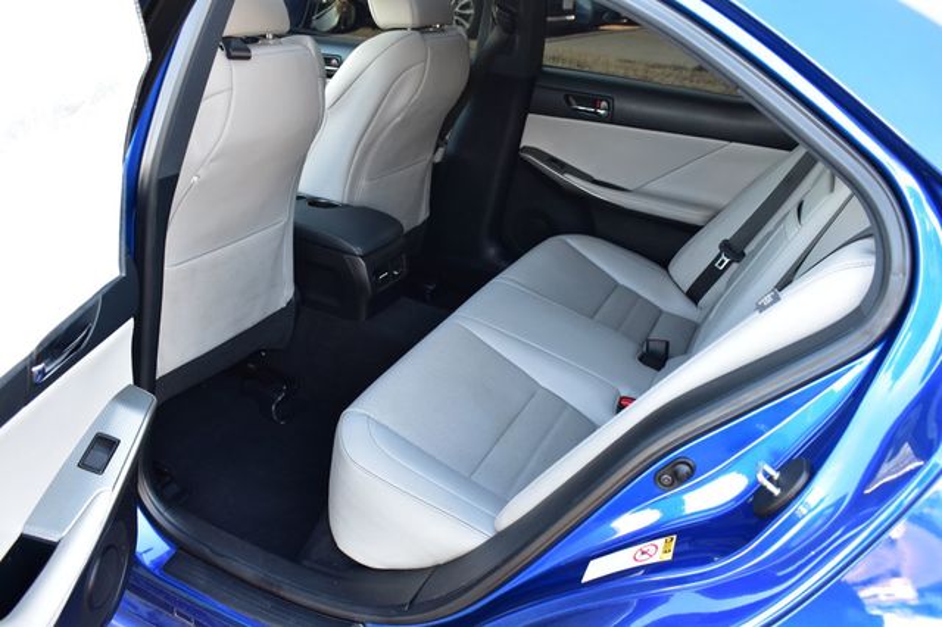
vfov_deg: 43.6
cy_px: 314
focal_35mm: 30
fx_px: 785
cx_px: 471
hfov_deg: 62.0
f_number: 7.1
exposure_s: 1/25
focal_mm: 20
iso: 400
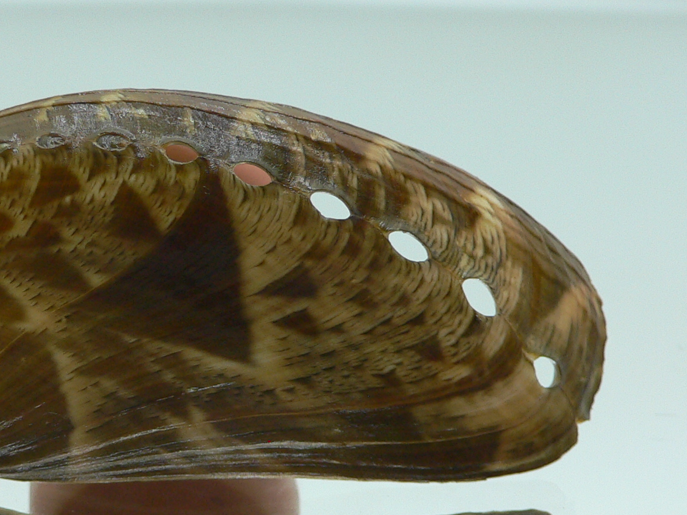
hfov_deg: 31.8
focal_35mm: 60
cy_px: 354
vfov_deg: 24.3
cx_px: 203
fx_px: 1191
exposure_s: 1/60
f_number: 2.8
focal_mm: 4.6
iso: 100
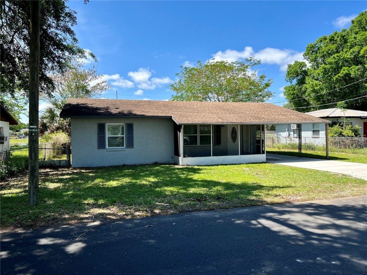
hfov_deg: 67.3
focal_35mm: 26
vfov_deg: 53.1
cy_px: 138
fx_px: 276
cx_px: 184
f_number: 1.5
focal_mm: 5.7
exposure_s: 1/2994
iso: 50
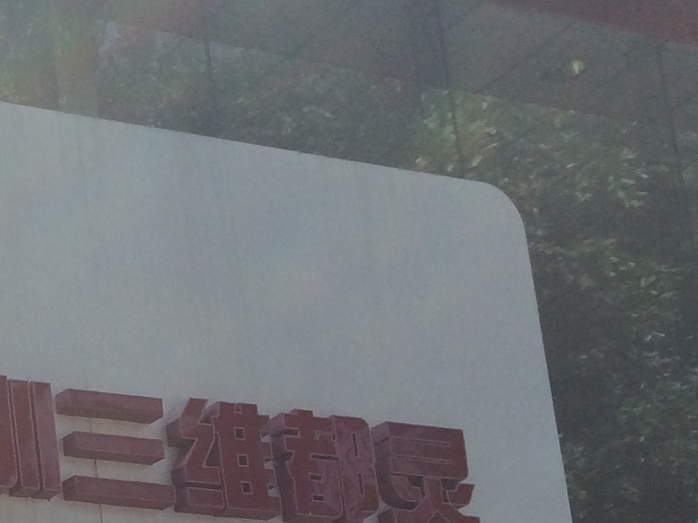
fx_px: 2217
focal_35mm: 110
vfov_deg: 12.6
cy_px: 842
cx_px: -404
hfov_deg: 16.1
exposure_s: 1/1001
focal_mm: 4.15
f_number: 2.2
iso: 32
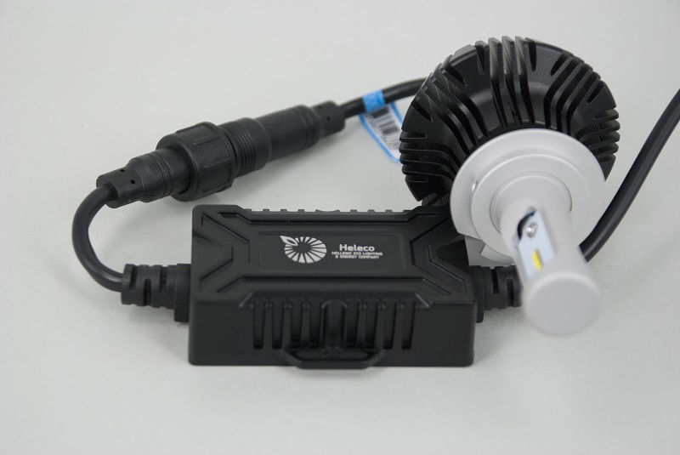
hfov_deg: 19.4
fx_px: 1985
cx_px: 340
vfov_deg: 13.1
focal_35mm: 105
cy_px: 228
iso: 320
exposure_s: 1/160
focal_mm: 70
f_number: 5.6
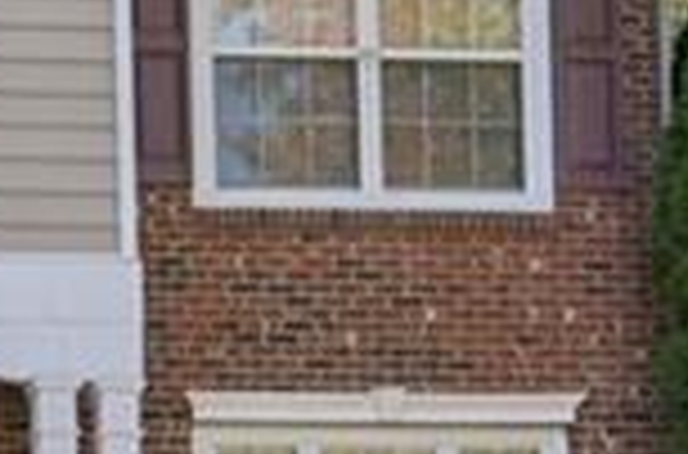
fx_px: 2172
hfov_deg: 16.4
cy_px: 9
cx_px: -355
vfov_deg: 11.8
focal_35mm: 114
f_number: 8
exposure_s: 1/250
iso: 200
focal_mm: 17
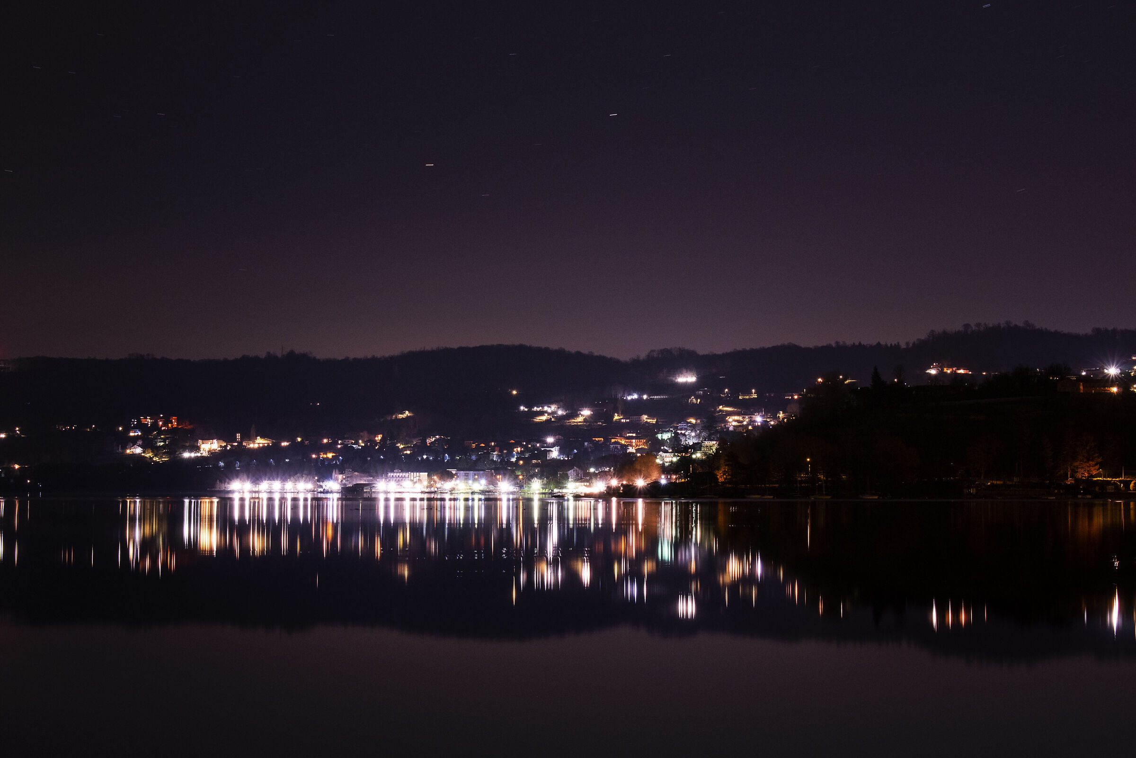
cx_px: 568
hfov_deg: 24.6
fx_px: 2603
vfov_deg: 16.6
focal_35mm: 82
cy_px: 379
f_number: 9
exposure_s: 60
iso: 400
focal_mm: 55
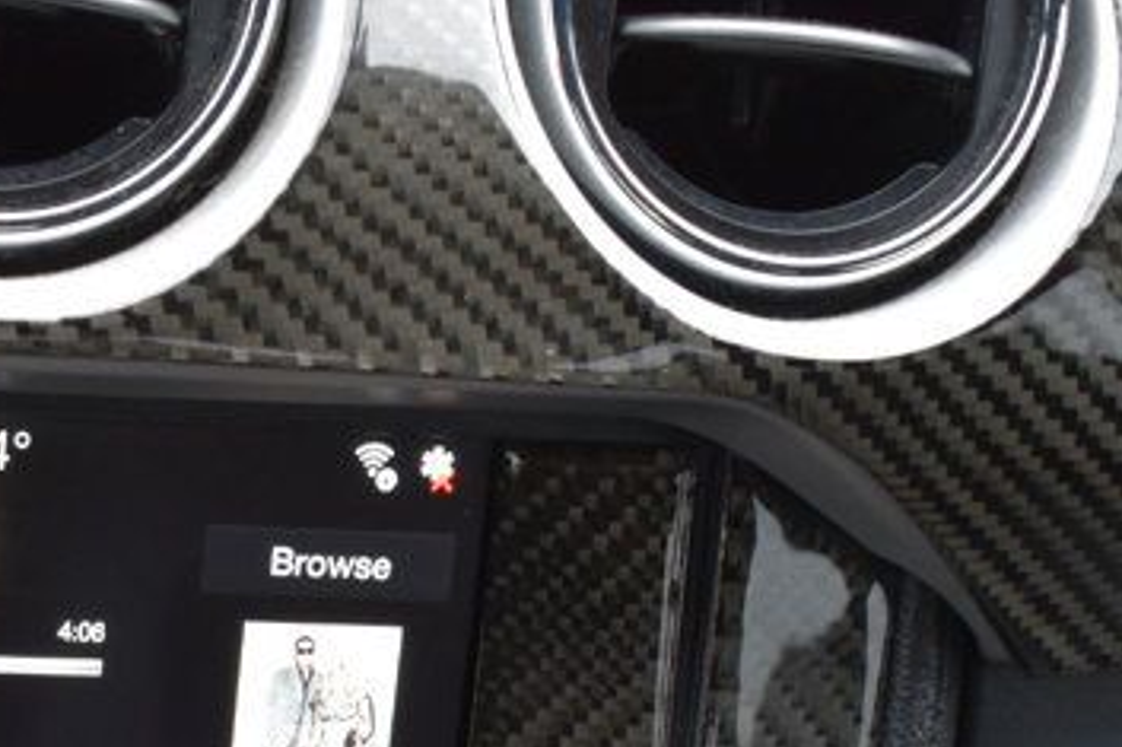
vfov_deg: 11.7
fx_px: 3520
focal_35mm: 113
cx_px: 6
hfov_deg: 17.7
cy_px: 1024
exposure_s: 1/15
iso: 1250
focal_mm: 26
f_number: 6.3
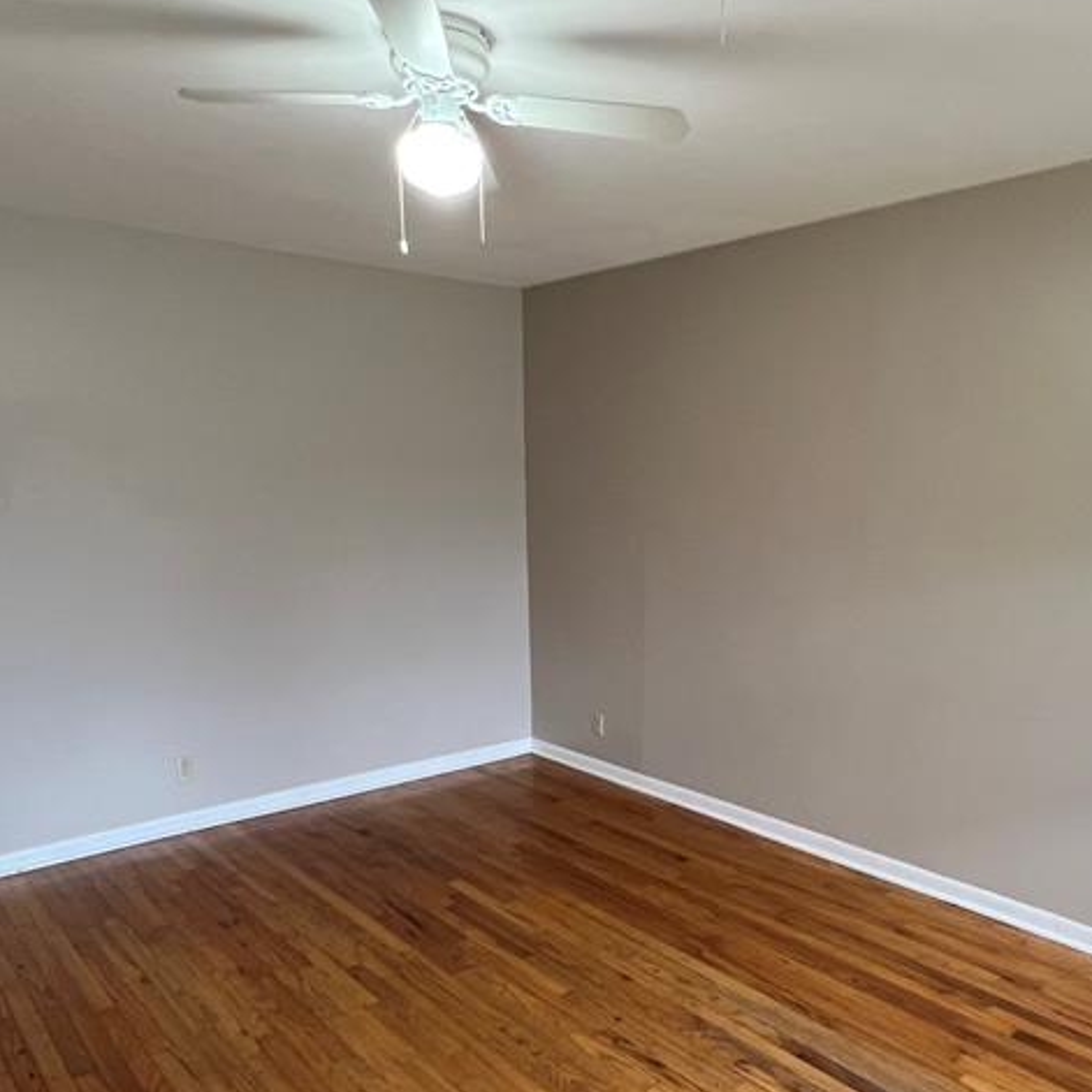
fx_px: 892
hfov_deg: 62.3
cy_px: 702
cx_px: 663
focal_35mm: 25
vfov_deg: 61.8
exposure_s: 1/60
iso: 320
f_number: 1.8
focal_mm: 1.57
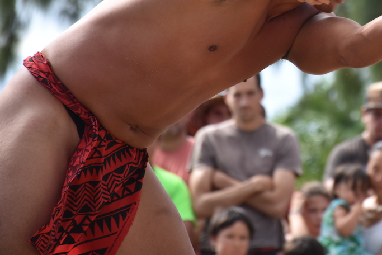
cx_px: 324
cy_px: 36
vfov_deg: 3.8
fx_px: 3853
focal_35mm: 363
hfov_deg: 5.7
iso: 250
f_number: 5.6
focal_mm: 140
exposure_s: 1/400
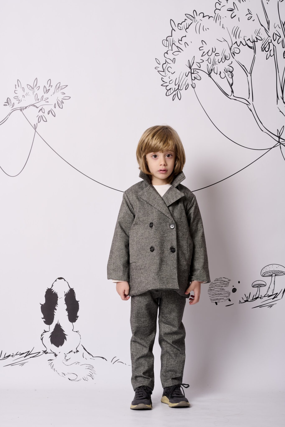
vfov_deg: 23.9
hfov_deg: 16.1
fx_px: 1009
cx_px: 142
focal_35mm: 85
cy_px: 214
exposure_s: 1/160
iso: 64
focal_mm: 85
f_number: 9
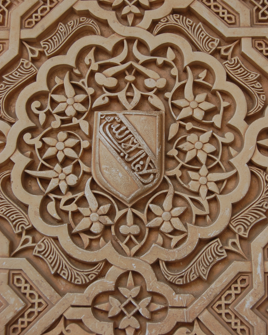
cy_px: 155
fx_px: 545
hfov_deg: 27.6
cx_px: 135
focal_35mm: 55
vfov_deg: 34.1
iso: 200
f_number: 6.3
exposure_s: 1/160
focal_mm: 32
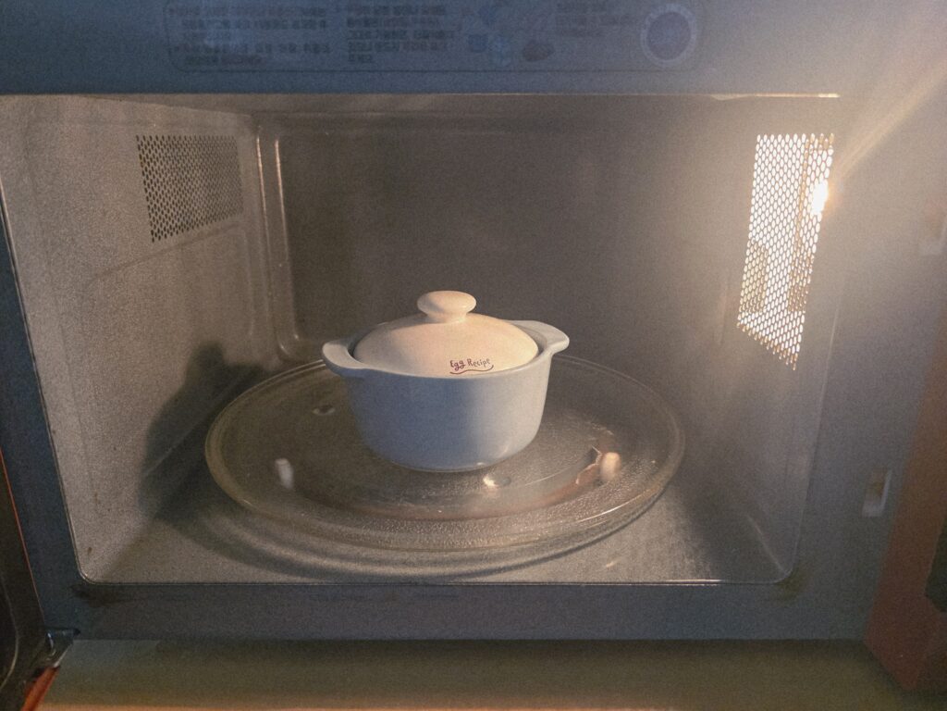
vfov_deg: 58.9
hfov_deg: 73.9
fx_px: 629
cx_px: 474
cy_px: 356
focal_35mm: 23
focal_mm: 6.3
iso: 1600
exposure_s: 1/120
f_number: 1.7
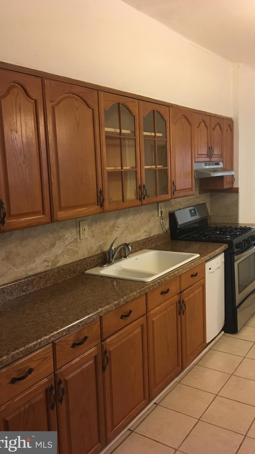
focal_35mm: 32
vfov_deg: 61.0
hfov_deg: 36.5
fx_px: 385
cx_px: 155
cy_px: 226
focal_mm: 4.15
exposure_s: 1/30
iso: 160
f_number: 2.2
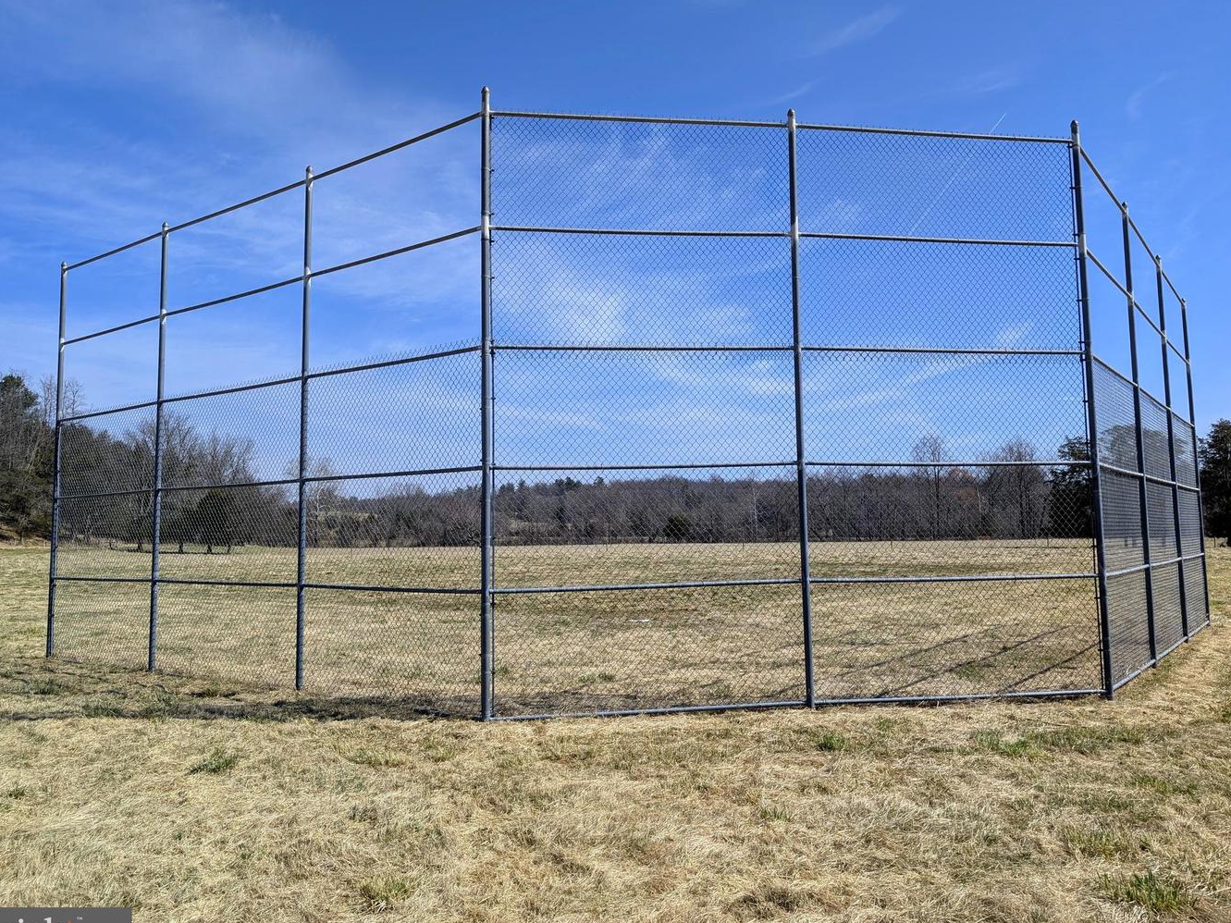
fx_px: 925
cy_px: 460
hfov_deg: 67.3
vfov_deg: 53.1
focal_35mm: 26
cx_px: 634
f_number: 1.68
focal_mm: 6.9
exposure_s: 1/1159
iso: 20
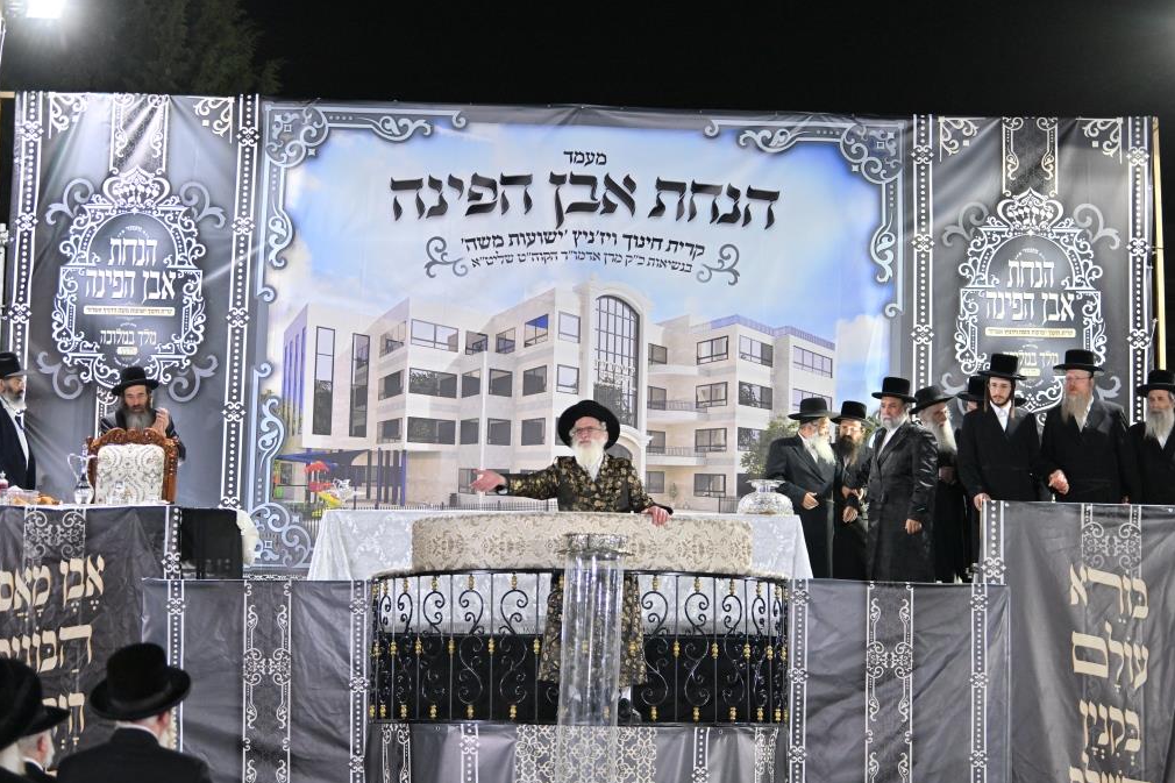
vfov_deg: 19.2
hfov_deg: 28.5
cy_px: 396
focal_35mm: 71
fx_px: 2317
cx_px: 591
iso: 1600
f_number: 2.8
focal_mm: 70
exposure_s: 1/200
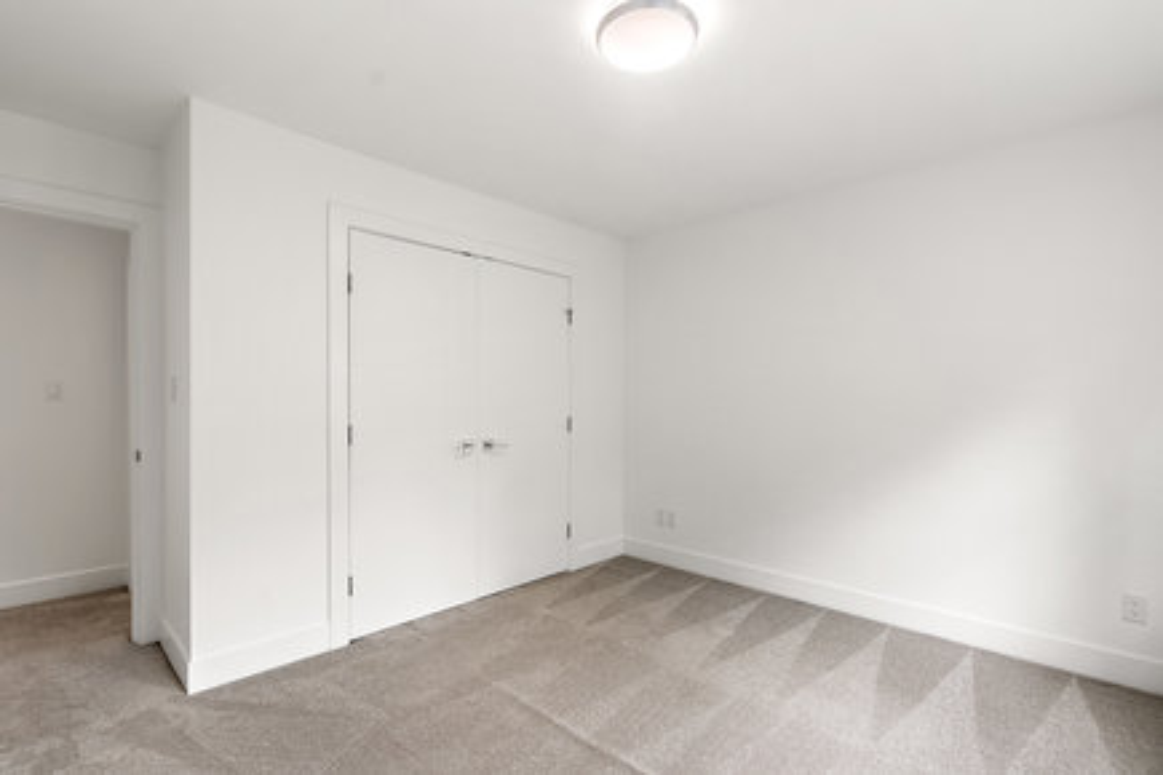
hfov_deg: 96.7
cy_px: 388
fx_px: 517
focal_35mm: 16
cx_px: 582
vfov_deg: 73.7
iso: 320
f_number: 6.3
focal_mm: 16
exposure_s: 1/6
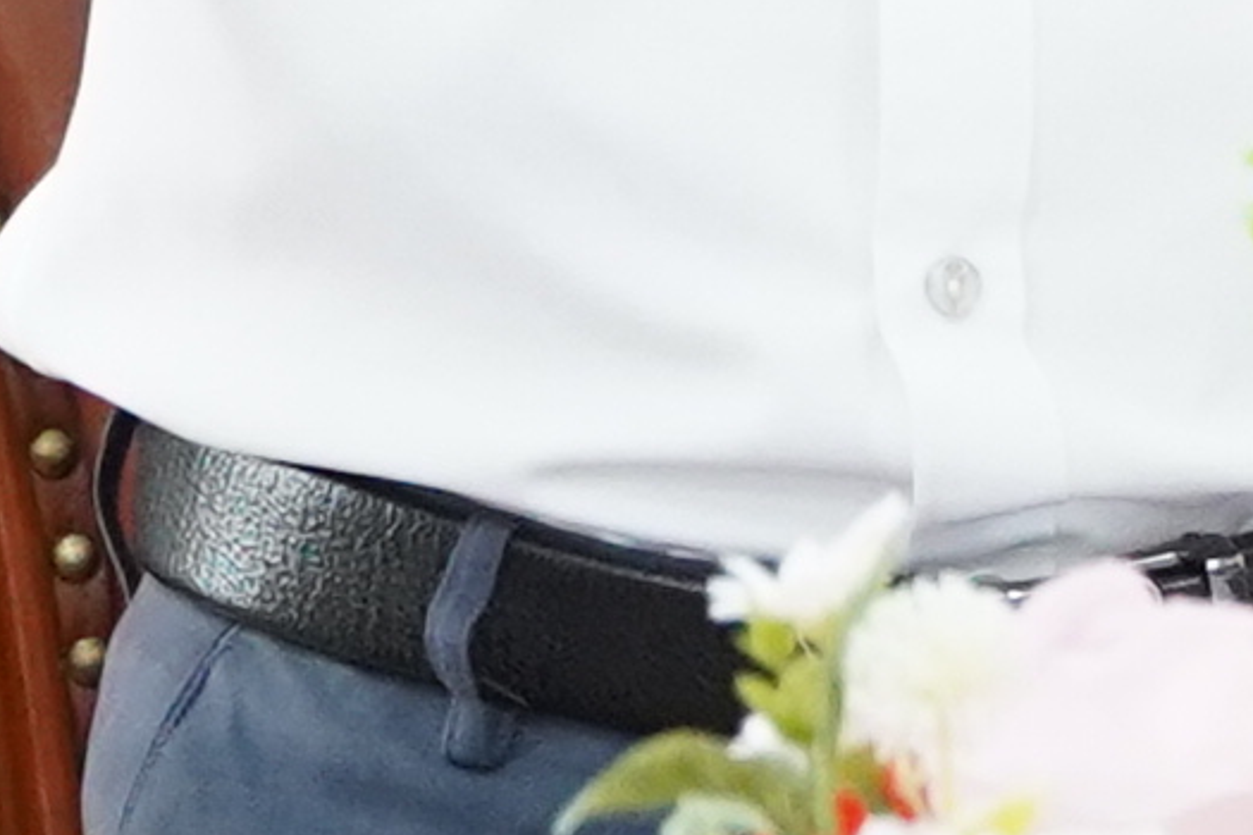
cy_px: -1827
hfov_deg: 2.7
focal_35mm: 772
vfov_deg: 1.8
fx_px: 26868
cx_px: 499
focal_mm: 69
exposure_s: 1/80
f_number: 6.3
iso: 3200
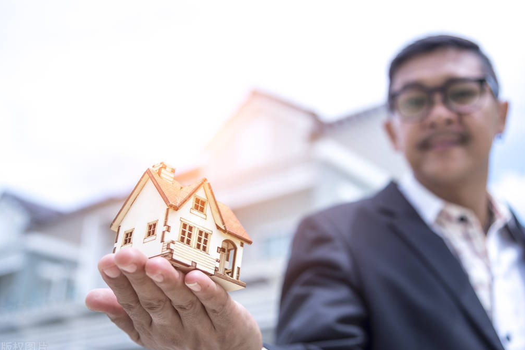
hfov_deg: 38.9
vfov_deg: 26.5
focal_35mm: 51
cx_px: 267
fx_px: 744
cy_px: 178
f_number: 4
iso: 100
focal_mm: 50
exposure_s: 1/1600
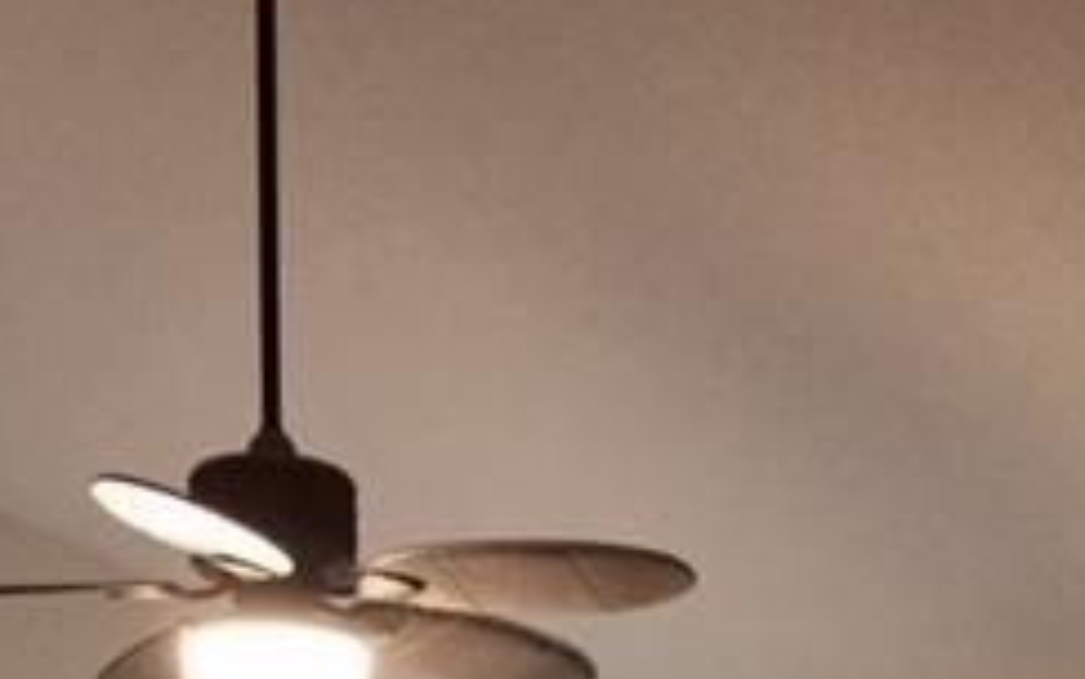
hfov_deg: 25.4
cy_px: 1300
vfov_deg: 13.9
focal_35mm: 81
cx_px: 741
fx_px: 2396
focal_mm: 4.15
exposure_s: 1/30
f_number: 2.2
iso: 160
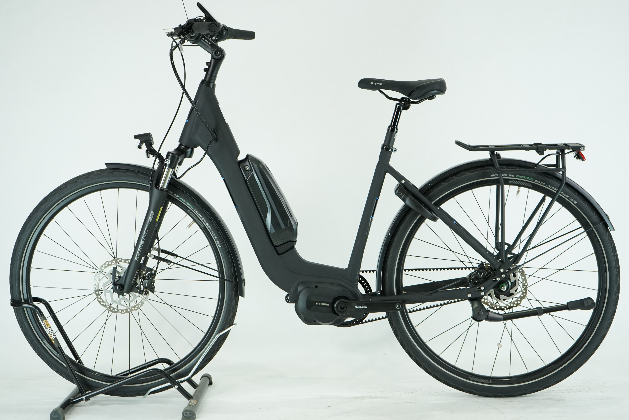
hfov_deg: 32.9
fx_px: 1066
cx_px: 314
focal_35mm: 61
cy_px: 210
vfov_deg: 22.3
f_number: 5.6
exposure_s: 1/200
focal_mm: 61
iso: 1600
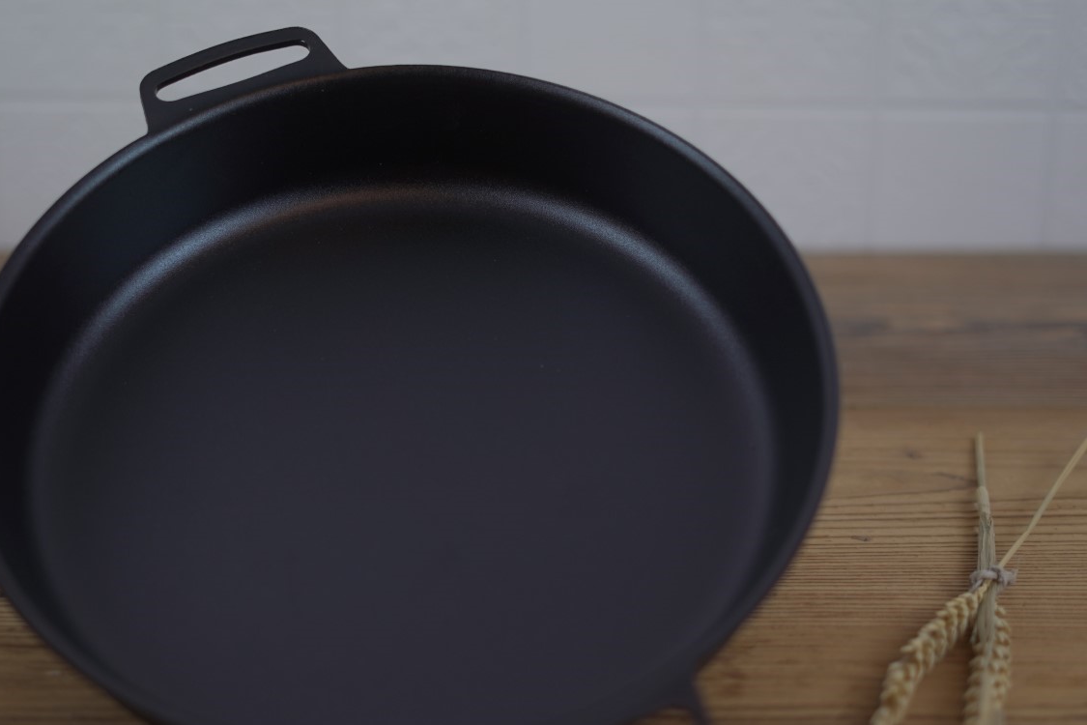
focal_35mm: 72
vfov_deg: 18.9
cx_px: 495
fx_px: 2174
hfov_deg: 28.1
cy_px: 375
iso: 200
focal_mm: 50
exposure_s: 1/200
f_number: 2
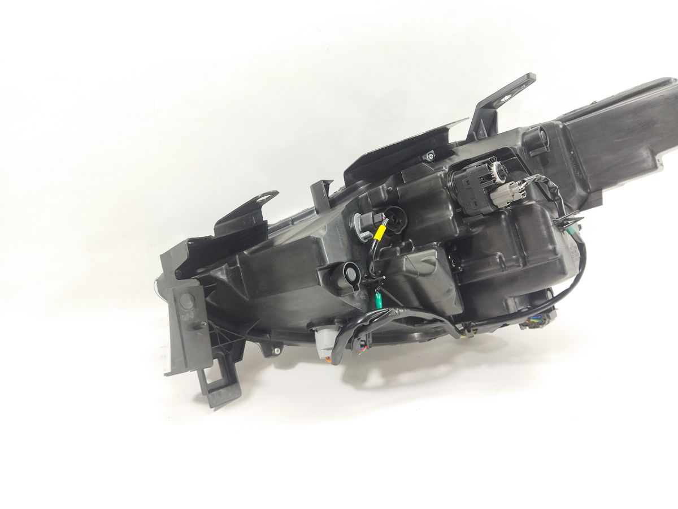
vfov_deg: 51.4
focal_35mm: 27
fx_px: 529
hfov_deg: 65.3
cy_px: 254
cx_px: 339
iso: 127
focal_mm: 4.71
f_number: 1.79
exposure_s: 1/50
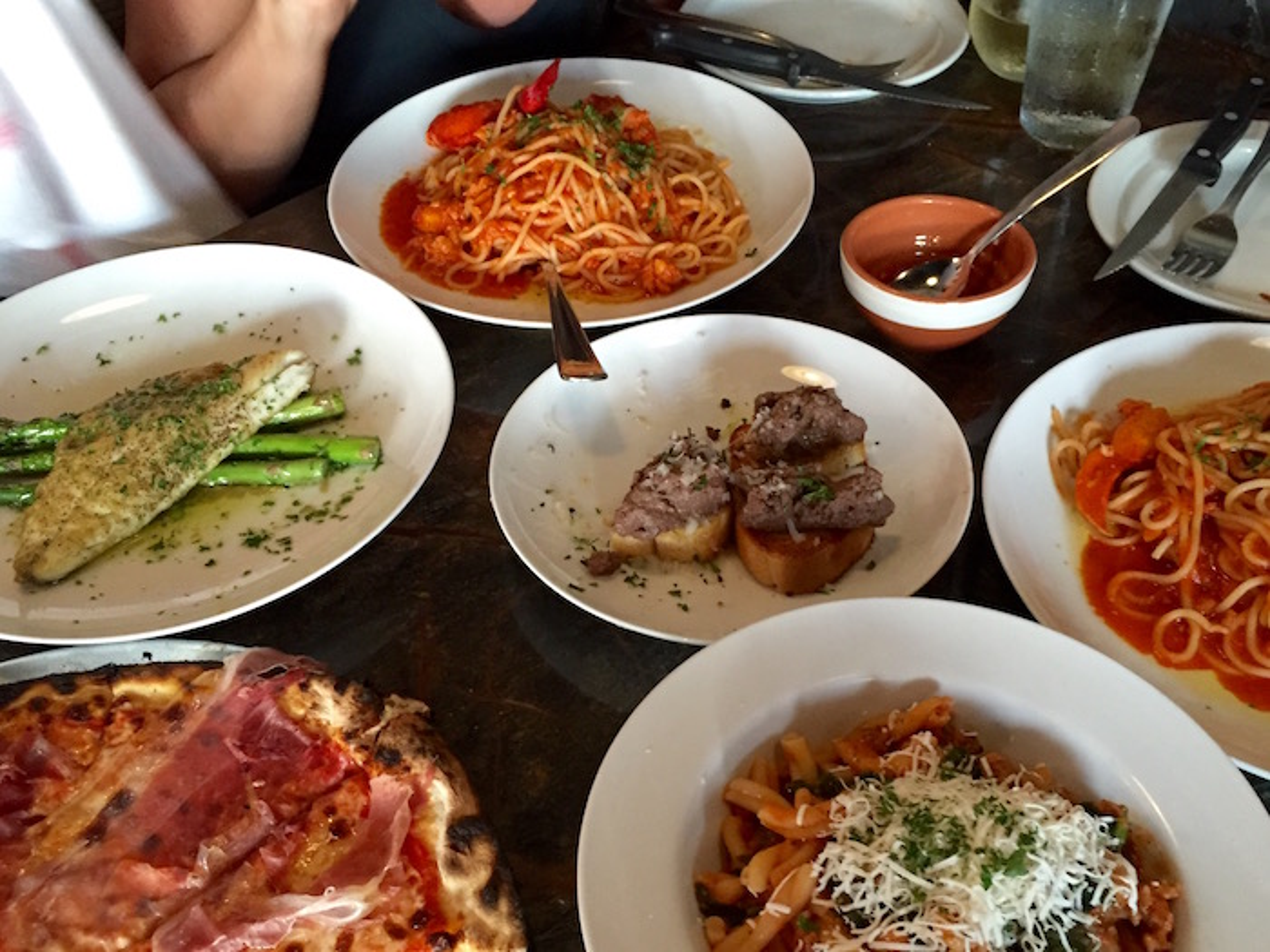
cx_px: 635
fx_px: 1064
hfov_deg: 61.7
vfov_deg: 48.2
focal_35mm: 29
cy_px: 476
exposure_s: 1/17
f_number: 2.2
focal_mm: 4.15
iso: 250
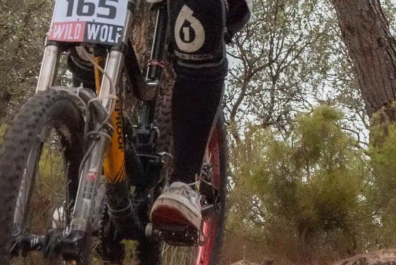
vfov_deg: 4.2
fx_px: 3601
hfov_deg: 6.3
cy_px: 77
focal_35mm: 327
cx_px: 136
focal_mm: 55
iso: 200
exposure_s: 1/1000
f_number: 5.6
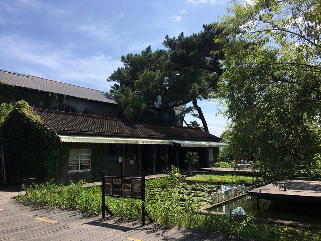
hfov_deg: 61.7
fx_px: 269
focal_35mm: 29
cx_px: 160
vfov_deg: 48.2
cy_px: 120
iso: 25
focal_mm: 4.15
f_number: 2.2
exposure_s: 1/1637
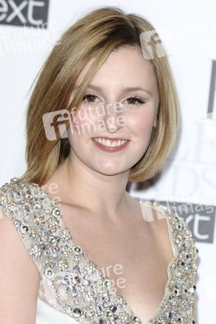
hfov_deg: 4.6
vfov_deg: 6.9
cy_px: 162
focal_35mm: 300
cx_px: 108
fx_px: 2697
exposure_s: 1/200
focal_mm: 200
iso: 320
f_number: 5
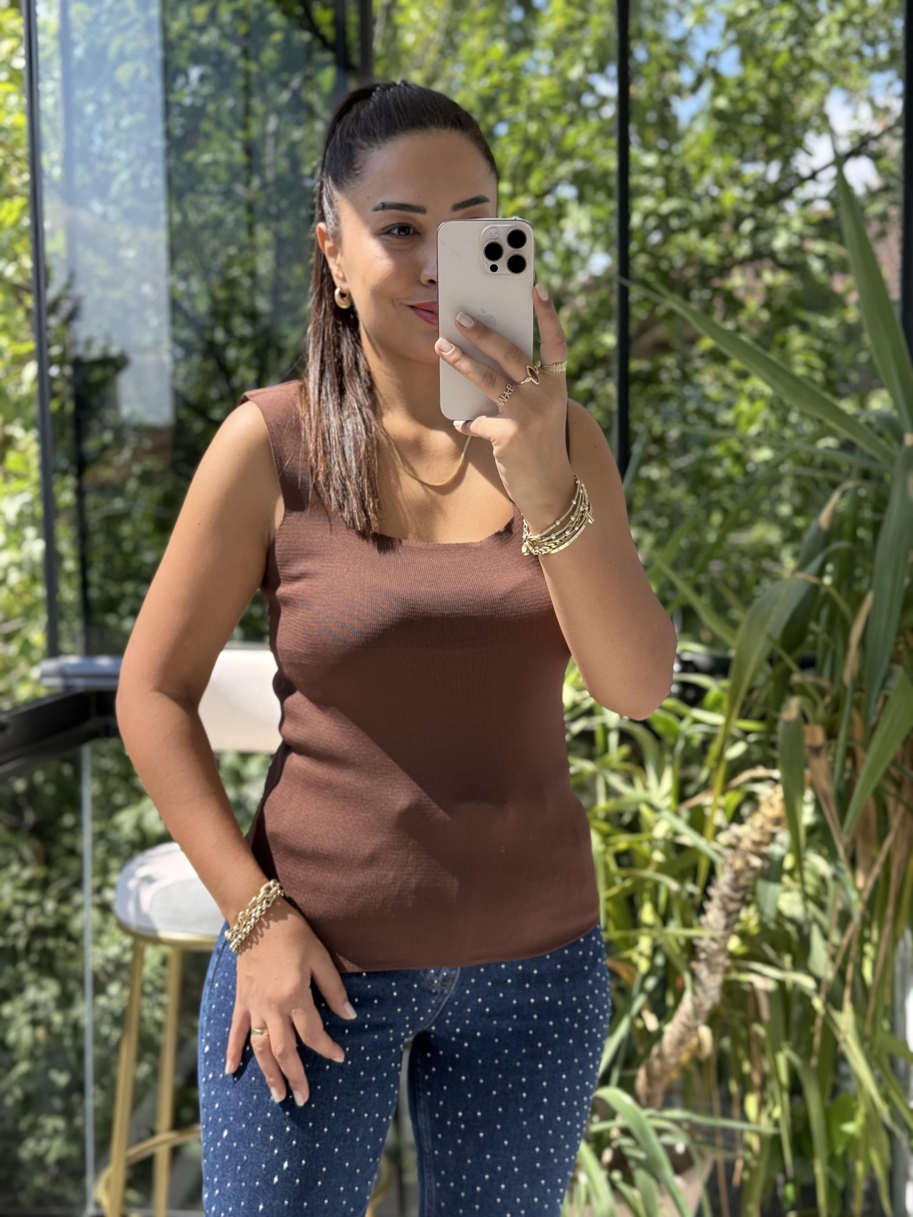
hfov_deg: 30.3
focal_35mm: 48
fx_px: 1688
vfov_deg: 39.7
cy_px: 608
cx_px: 456
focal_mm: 6.76
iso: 80
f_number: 1.78
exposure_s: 1/754
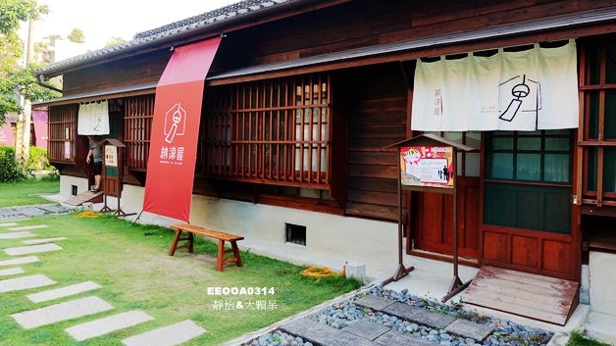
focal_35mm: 26
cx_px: 306
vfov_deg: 44.3
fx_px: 425
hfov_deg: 71.9
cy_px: 150
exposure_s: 1/100
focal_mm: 8.8
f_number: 4
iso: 125
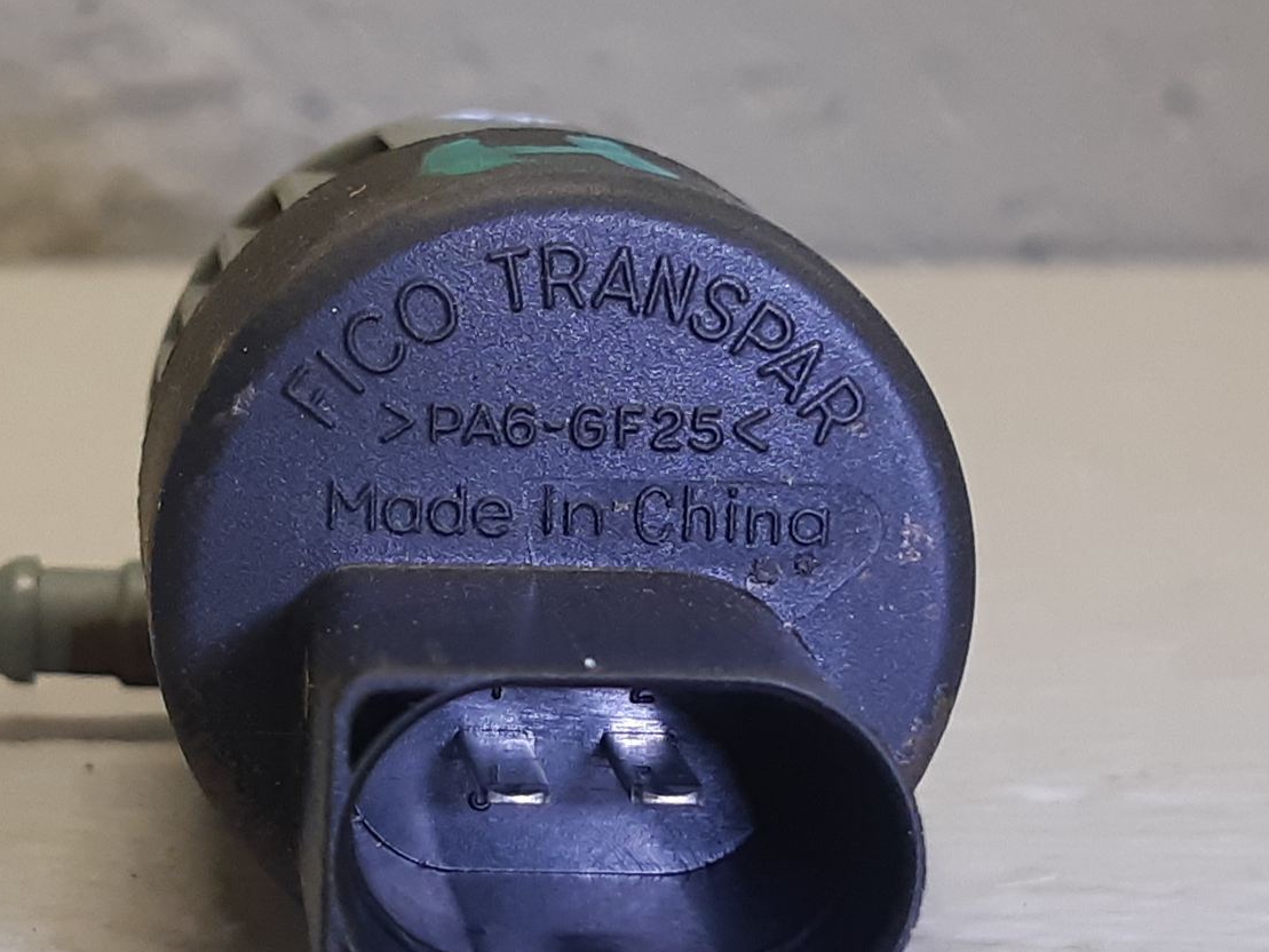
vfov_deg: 30.3
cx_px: 477
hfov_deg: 39.4
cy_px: 511
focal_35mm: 48
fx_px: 1760
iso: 100
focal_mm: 3.93
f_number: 1.7
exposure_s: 1/50
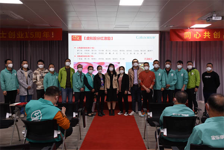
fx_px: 218
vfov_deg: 37.9
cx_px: 112
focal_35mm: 35
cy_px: 75
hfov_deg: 54.4
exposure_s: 1/10
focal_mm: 35
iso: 400
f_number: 5.6
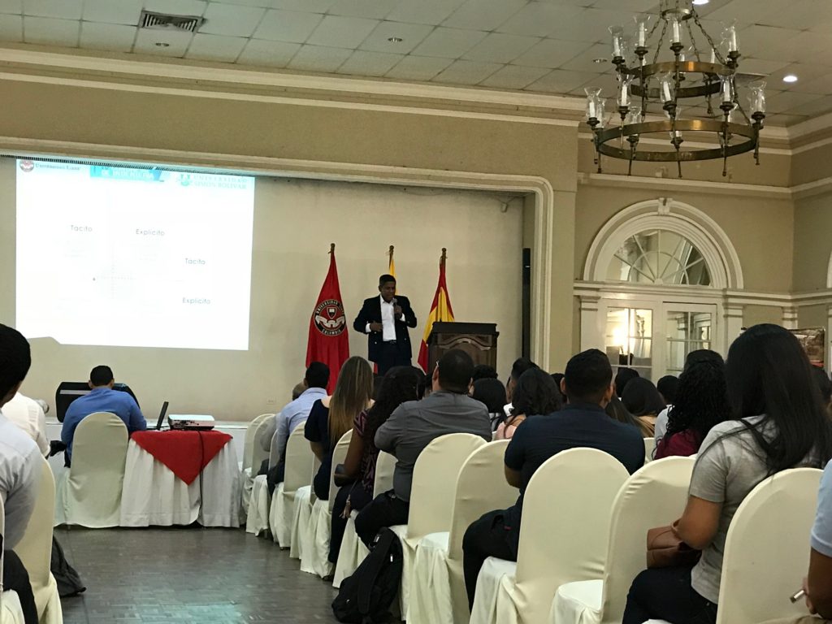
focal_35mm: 57
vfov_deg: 25.7
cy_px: 312
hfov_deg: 33.8
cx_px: 416
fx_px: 1370
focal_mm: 6.6
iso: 800
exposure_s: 1/60
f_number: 2.8
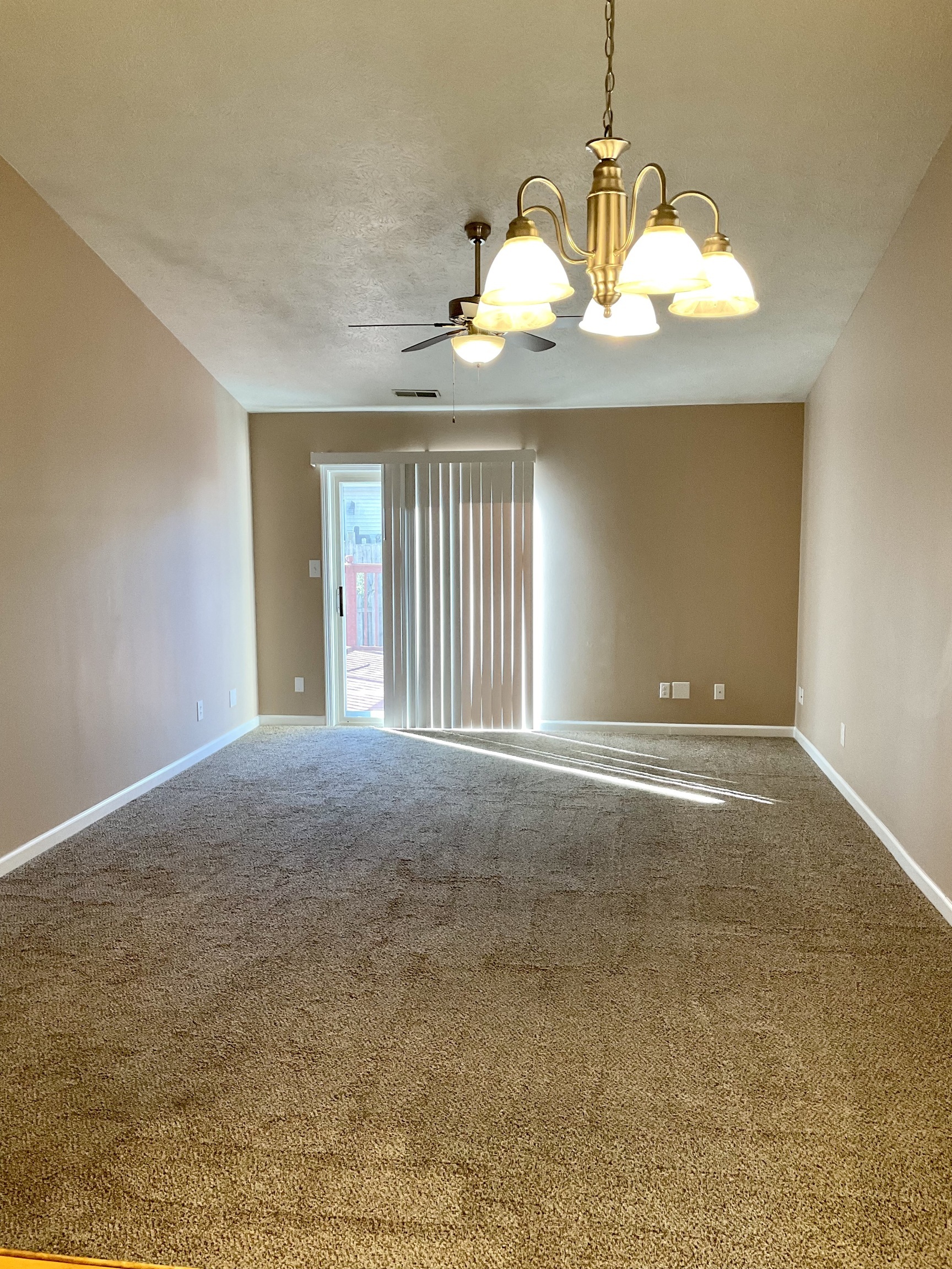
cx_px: 476
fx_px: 1063
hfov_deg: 48.2
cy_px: 634
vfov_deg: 61.7
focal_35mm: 29
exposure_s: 1/60
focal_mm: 3
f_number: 1.8
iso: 64
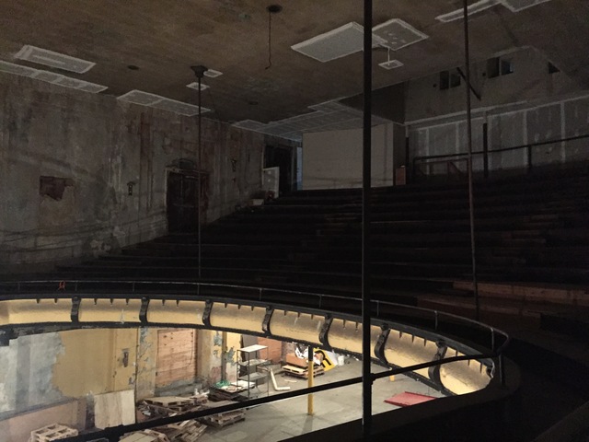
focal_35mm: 29
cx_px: 294
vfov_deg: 48.2
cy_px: 221
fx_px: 493
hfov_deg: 61.7
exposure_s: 1/15
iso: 1000
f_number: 2.2
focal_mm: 4.15
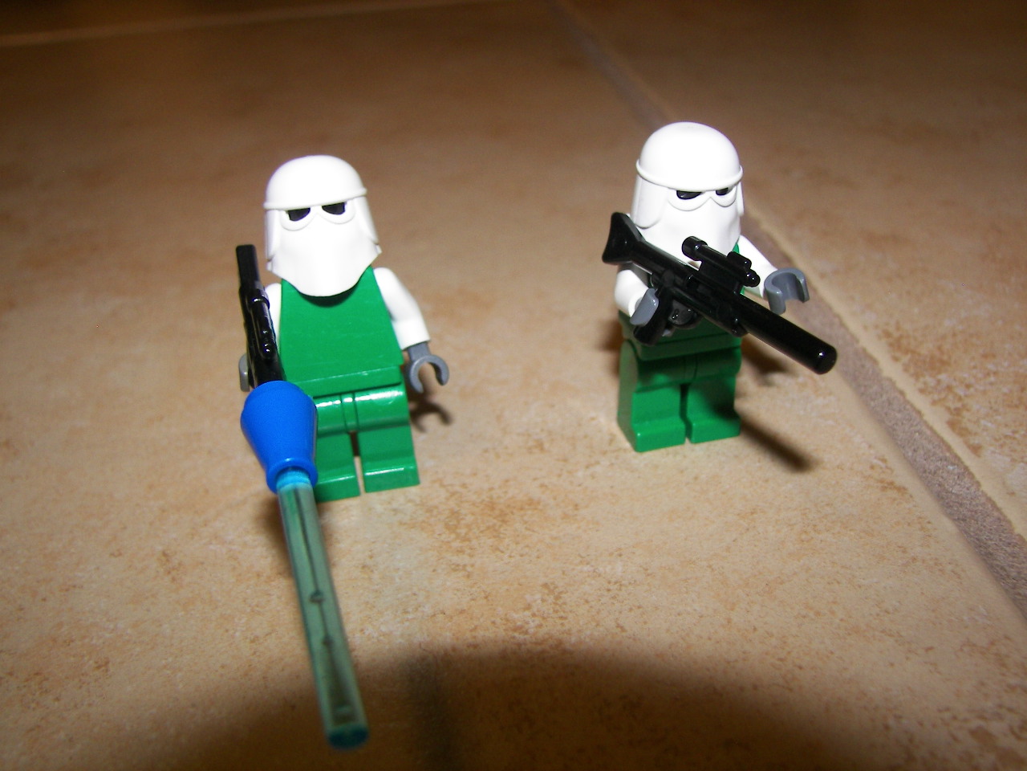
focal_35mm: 36
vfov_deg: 39.7
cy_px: 386
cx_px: 514
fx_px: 1068
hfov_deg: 51.4
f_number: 2.8
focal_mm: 6
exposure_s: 1/30
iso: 100
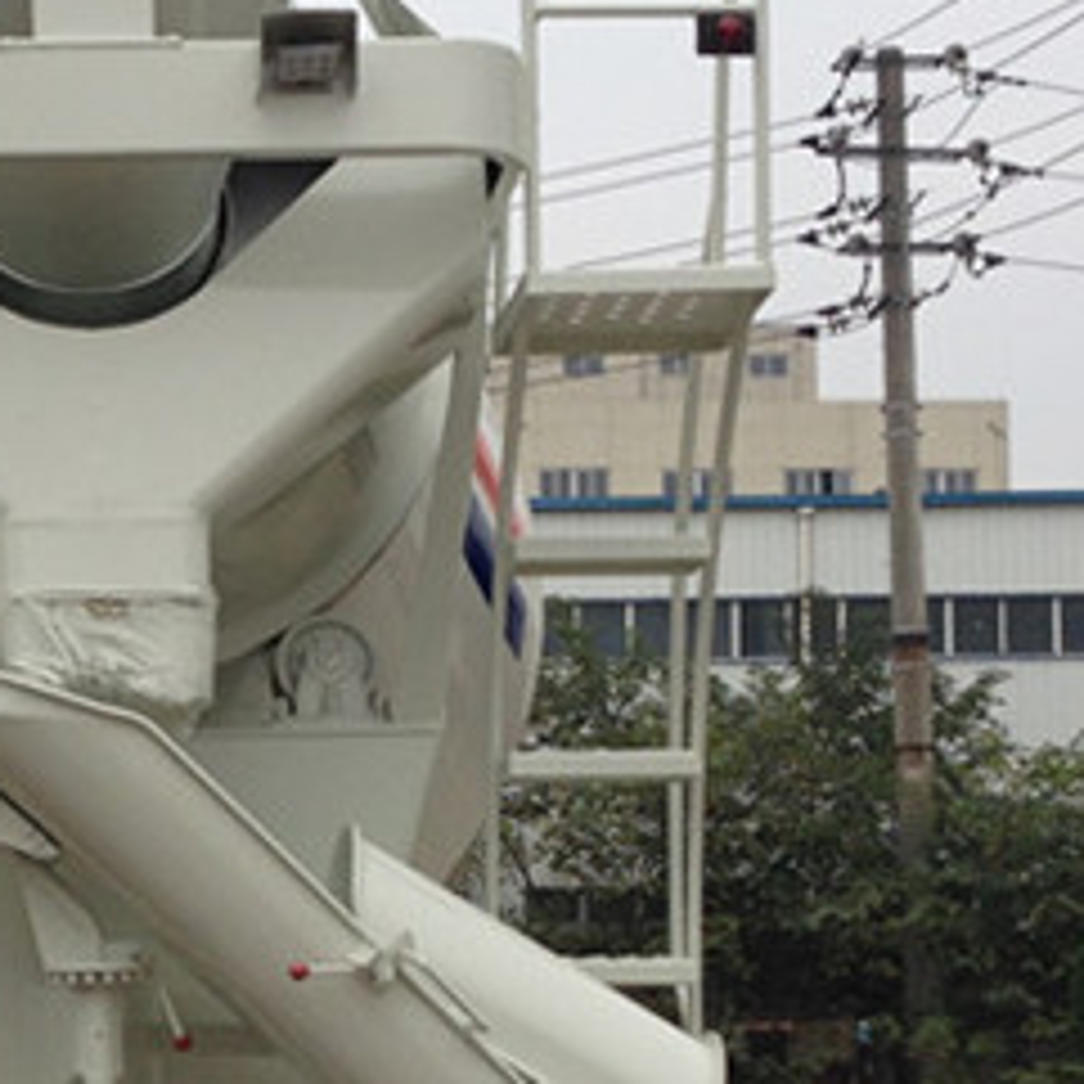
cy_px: 758
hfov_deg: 16.6
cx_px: 85
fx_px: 3649
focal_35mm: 103
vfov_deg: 16.8
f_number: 2.4
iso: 50
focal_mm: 4.12
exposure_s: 1/285
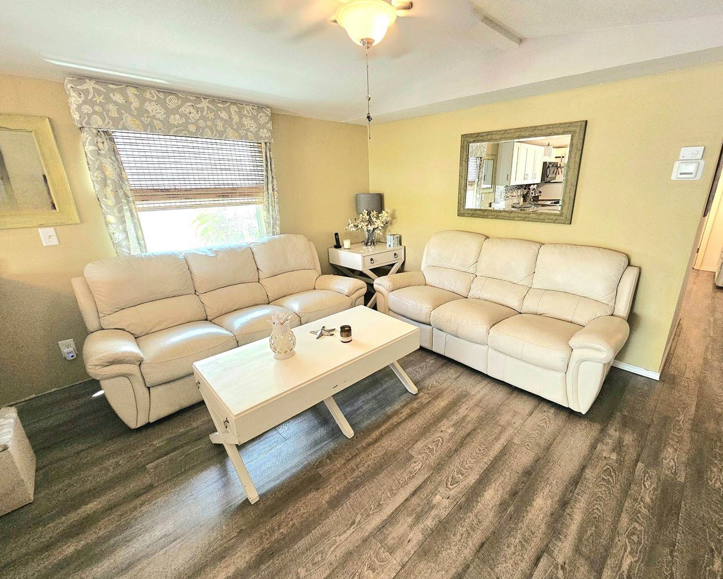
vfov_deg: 88.0
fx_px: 300
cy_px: 286
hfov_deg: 100.5
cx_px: 389
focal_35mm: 14
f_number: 2.2
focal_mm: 2.2
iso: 320
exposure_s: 1/40
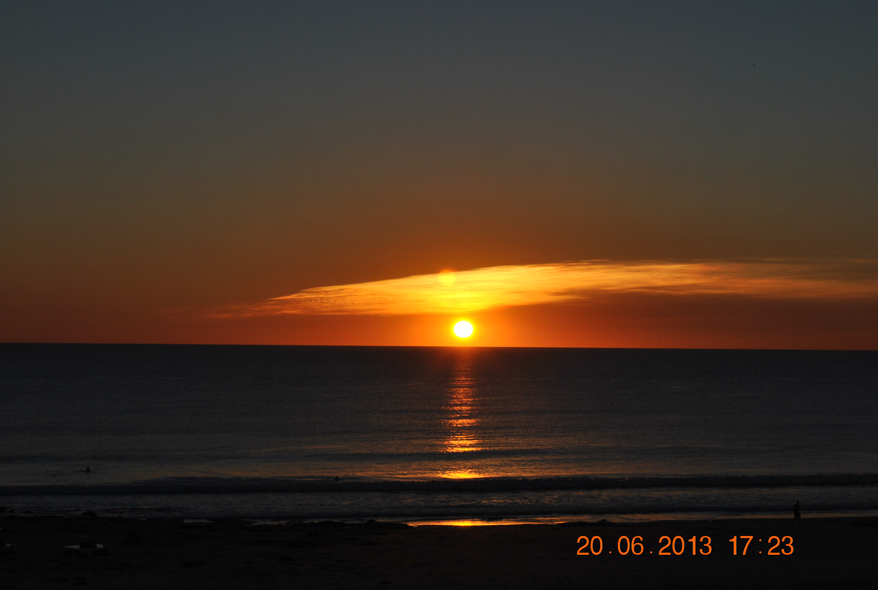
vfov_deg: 16.6
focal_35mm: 82
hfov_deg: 24.6
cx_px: 439
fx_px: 2016
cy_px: 295
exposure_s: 1/500
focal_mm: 55
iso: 100
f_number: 11
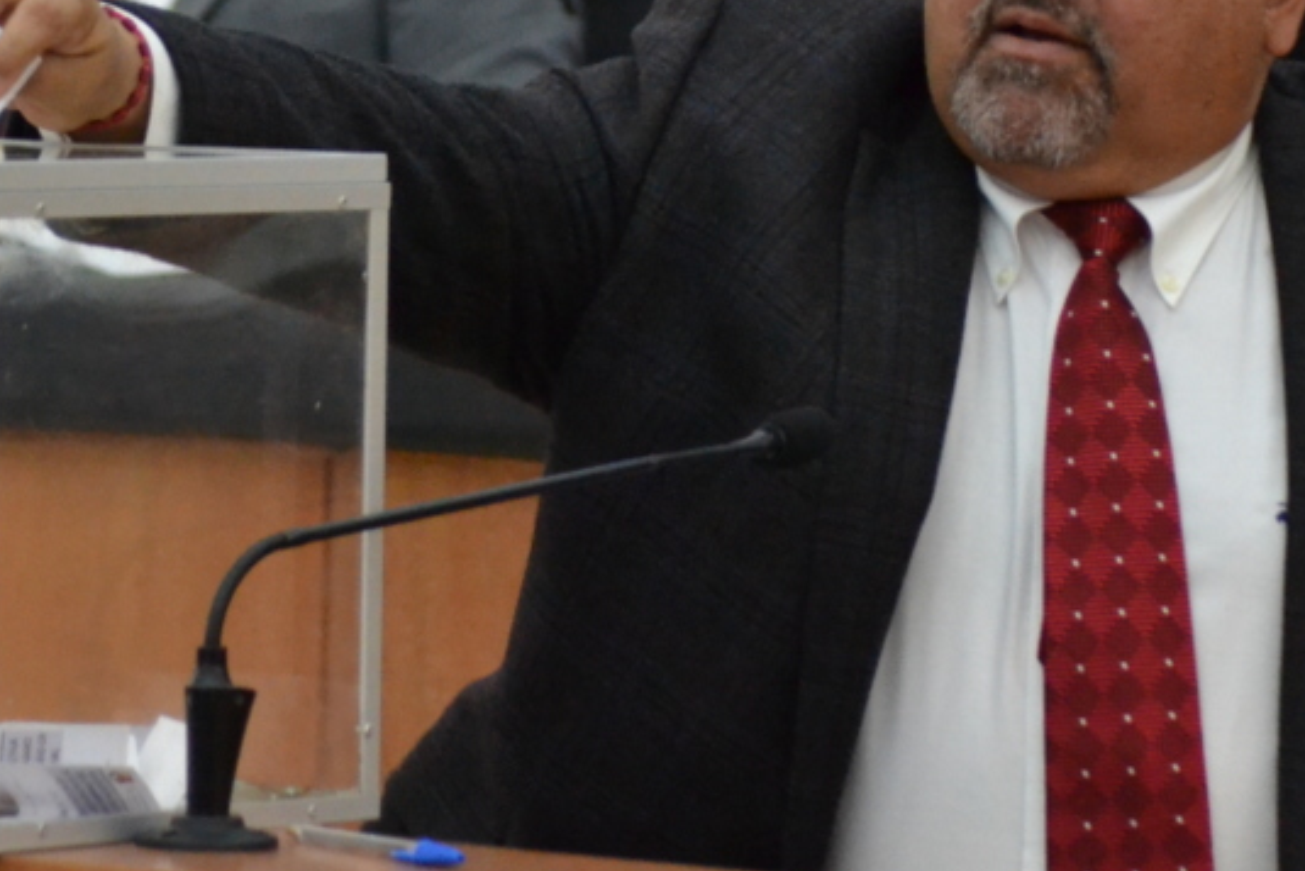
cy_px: 161
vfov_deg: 4.8
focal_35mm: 287
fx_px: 10406
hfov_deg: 7.2
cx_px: 500
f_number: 4
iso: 3200
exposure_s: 1/60
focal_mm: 100
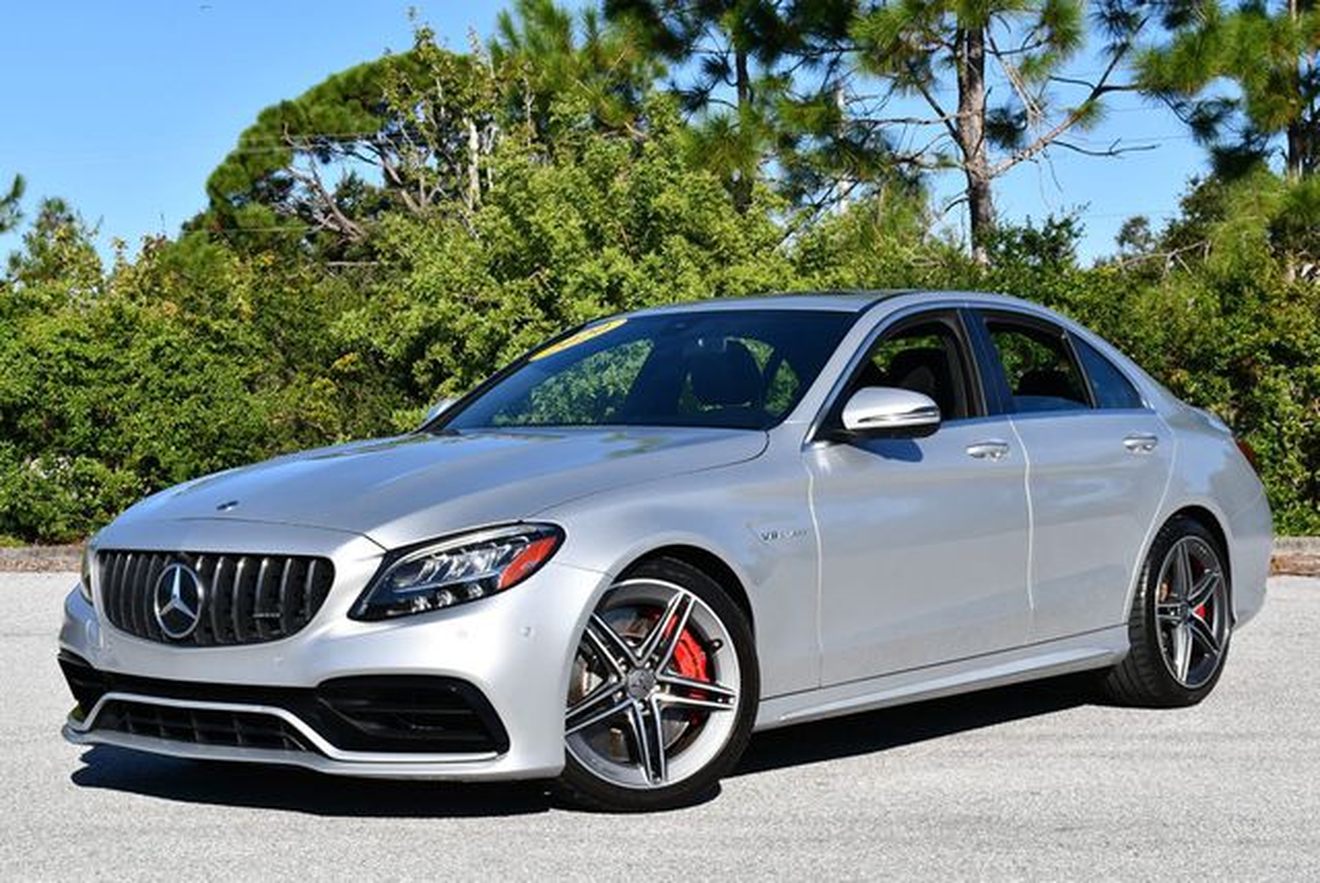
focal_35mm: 64
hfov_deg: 31.4
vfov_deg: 21.3
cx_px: 660
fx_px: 2349
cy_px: 442
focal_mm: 32
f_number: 9
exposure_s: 1/320
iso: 100
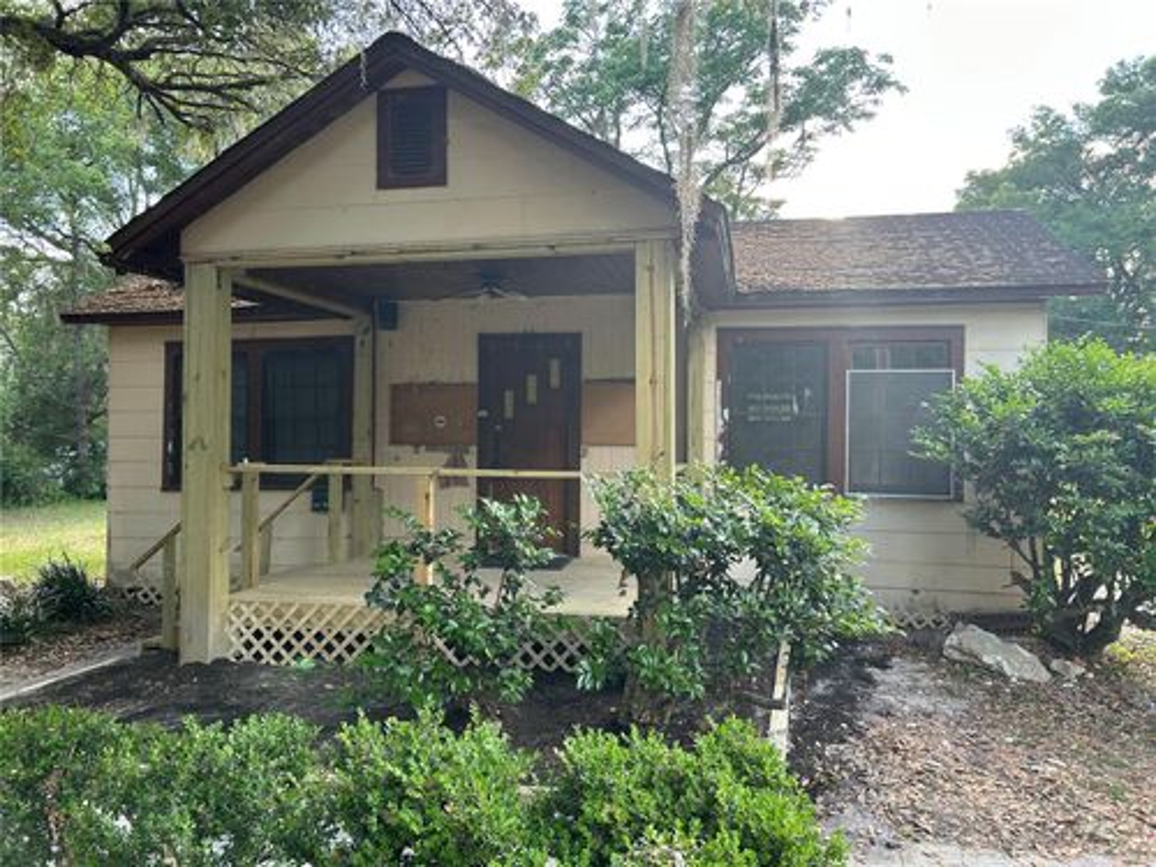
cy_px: 434
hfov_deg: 67.3
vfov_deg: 53.1
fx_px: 868
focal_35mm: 26
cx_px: 578
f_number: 1.5
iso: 50
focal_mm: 5.7
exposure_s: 1/121
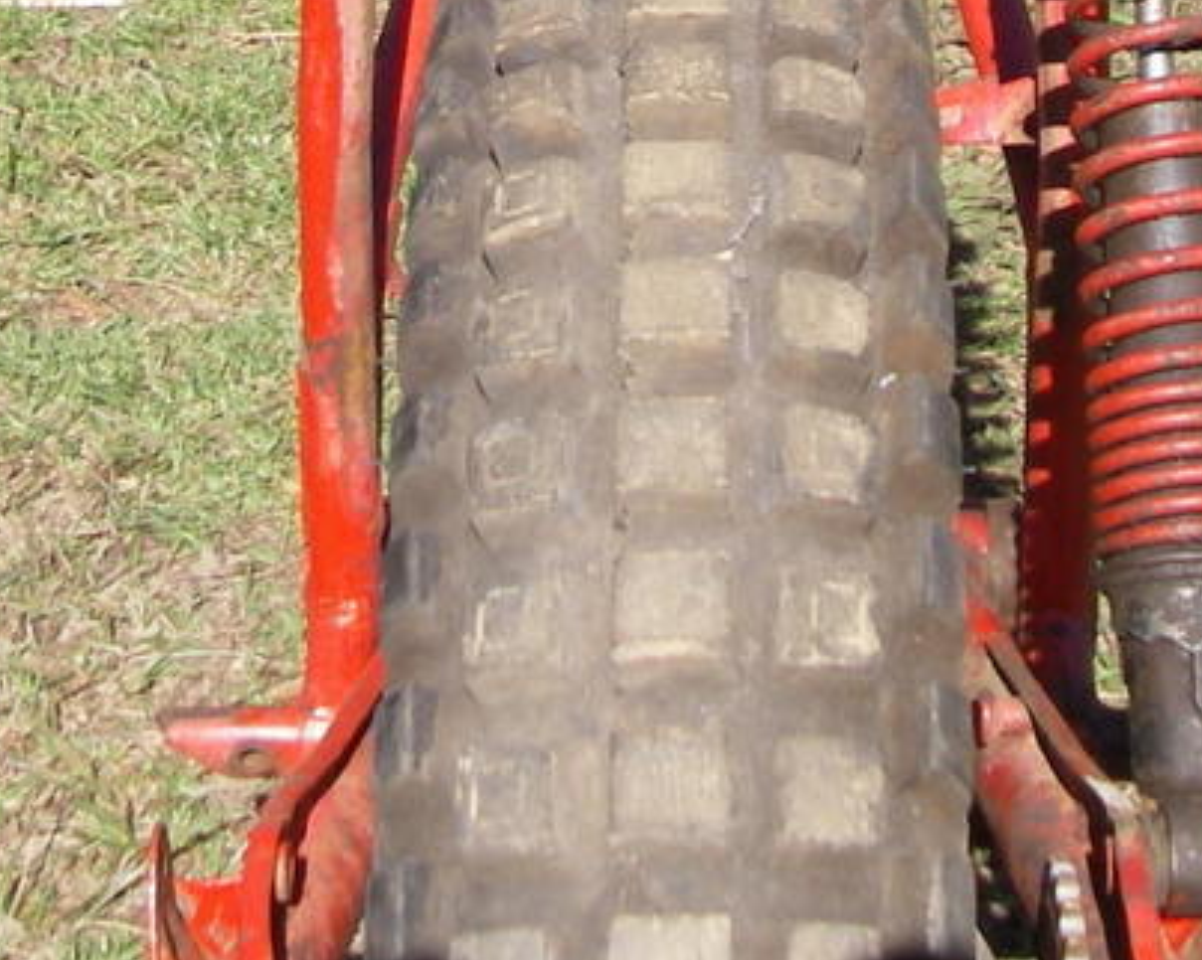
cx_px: 773
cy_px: -179
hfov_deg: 25.6
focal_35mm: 74
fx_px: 2631
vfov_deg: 19.5
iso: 80
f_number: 3.3
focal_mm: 6.3
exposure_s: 1/640
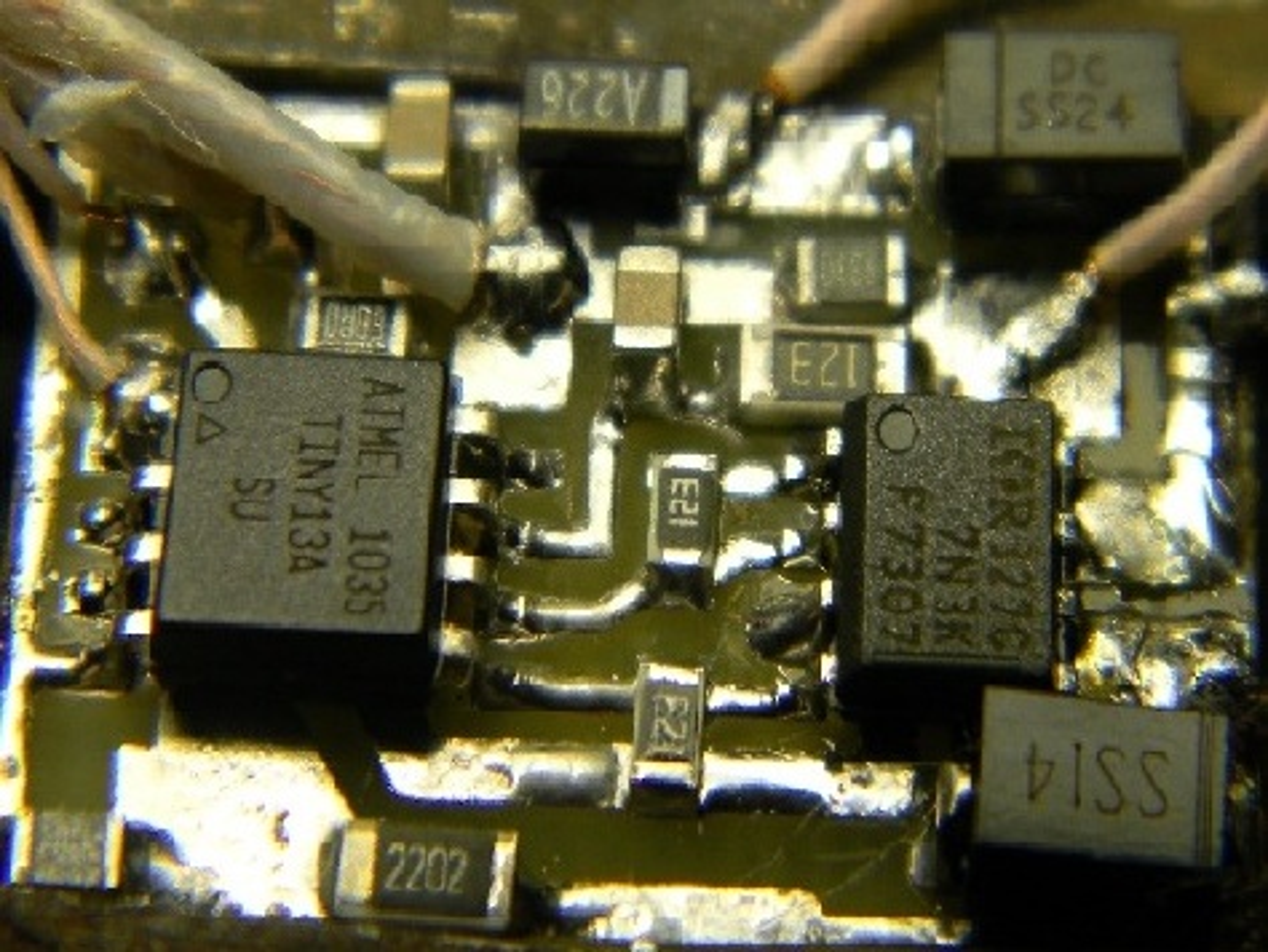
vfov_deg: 17.8
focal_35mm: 83
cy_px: 476
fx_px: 3042
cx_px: 634
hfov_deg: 23.5
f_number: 4.5
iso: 80
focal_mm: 15.1
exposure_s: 1/102
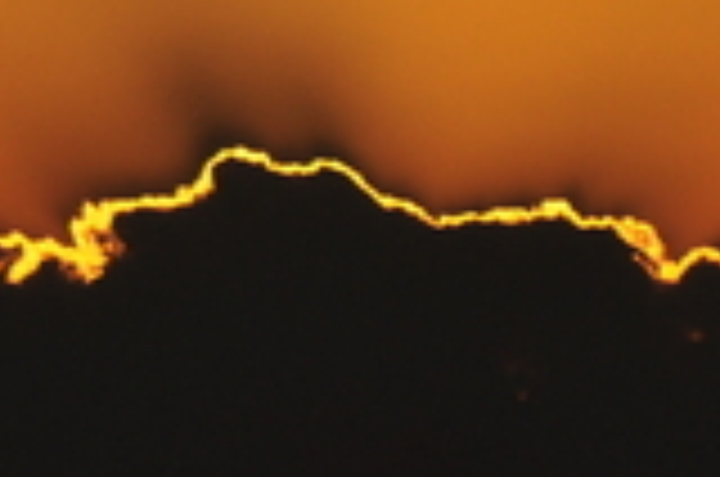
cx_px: 416
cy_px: 479
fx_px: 35988
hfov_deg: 1.1
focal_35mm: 1803
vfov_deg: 0.8
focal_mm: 240
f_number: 7.1
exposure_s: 1/4000
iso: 200
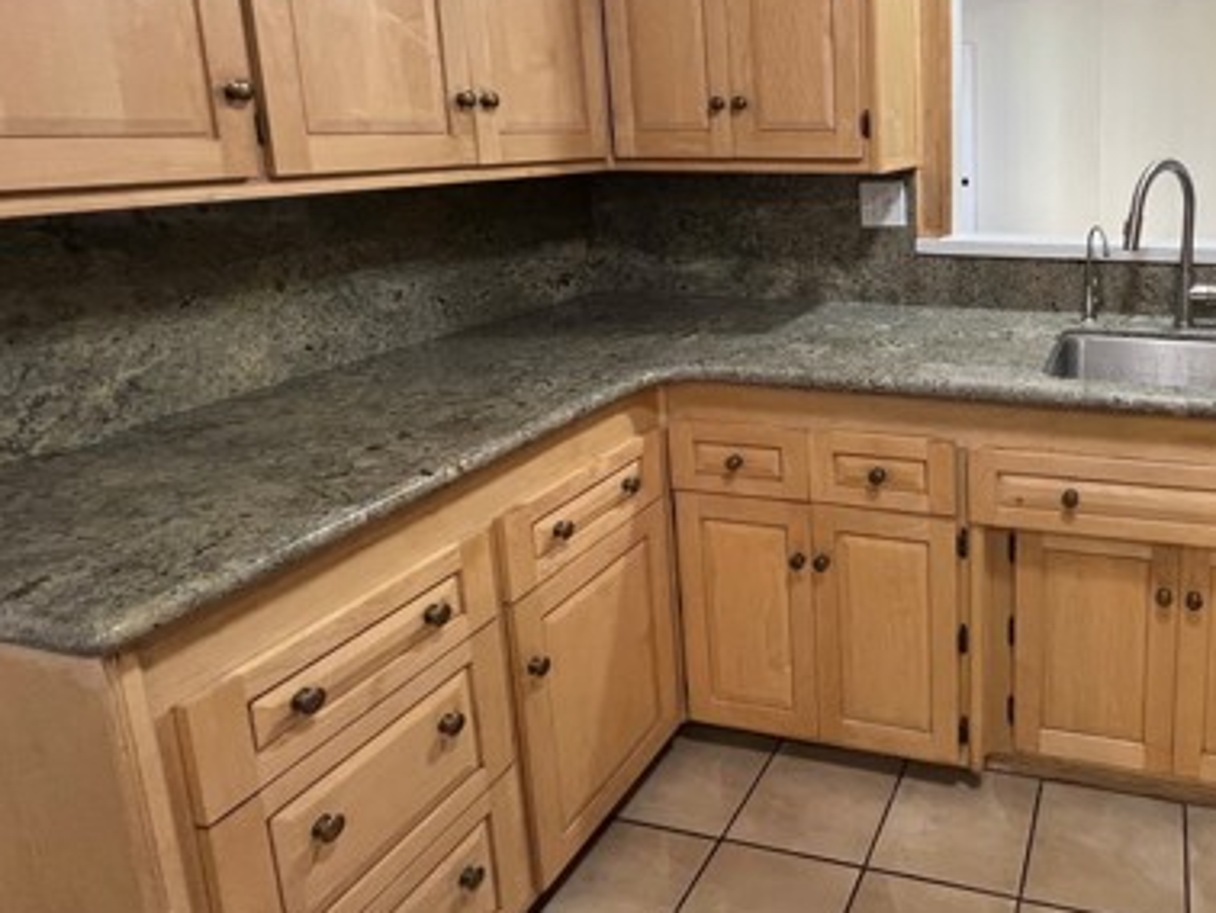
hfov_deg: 68.8
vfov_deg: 58.9
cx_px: 978
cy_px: 264
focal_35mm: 22
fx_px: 773
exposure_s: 1/60
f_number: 1.8
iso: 125
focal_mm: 1.57
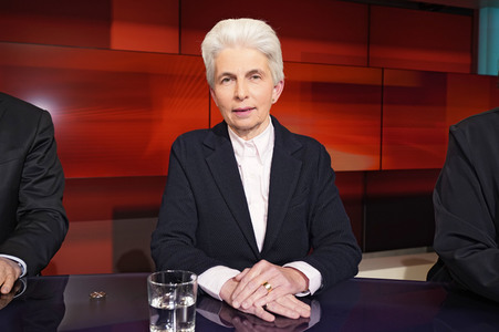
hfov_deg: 58.8
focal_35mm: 32
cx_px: 250
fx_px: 443
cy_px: 166
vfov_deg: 41.1
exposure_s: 1/125
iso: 1600
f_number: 5
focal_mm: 32
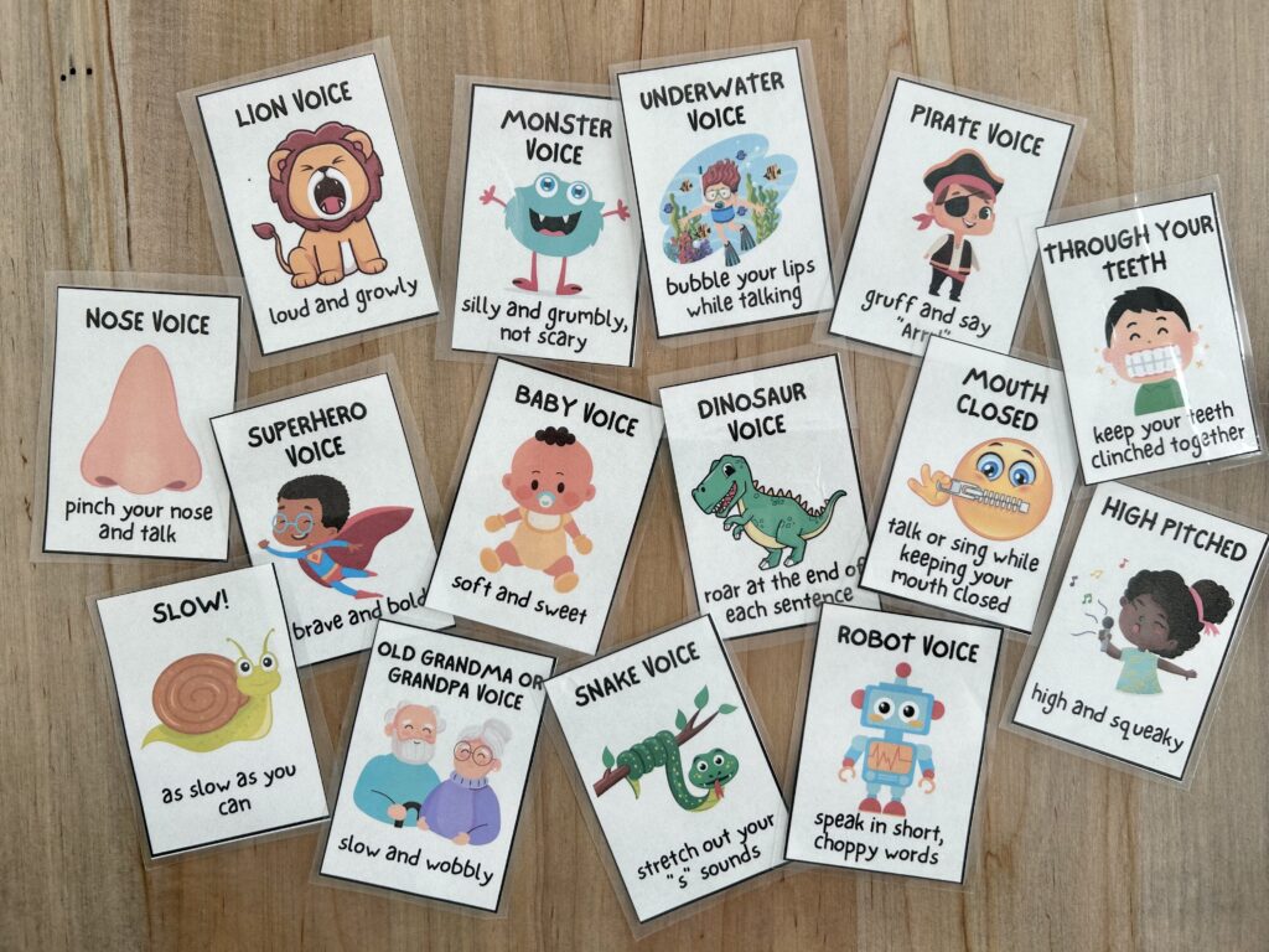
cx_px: 634
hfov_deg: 67.3
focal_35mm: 26
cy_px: 476
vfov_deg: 53.1
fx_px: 953
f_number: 1.5
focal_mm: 5.7
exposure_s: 1/174
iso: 40
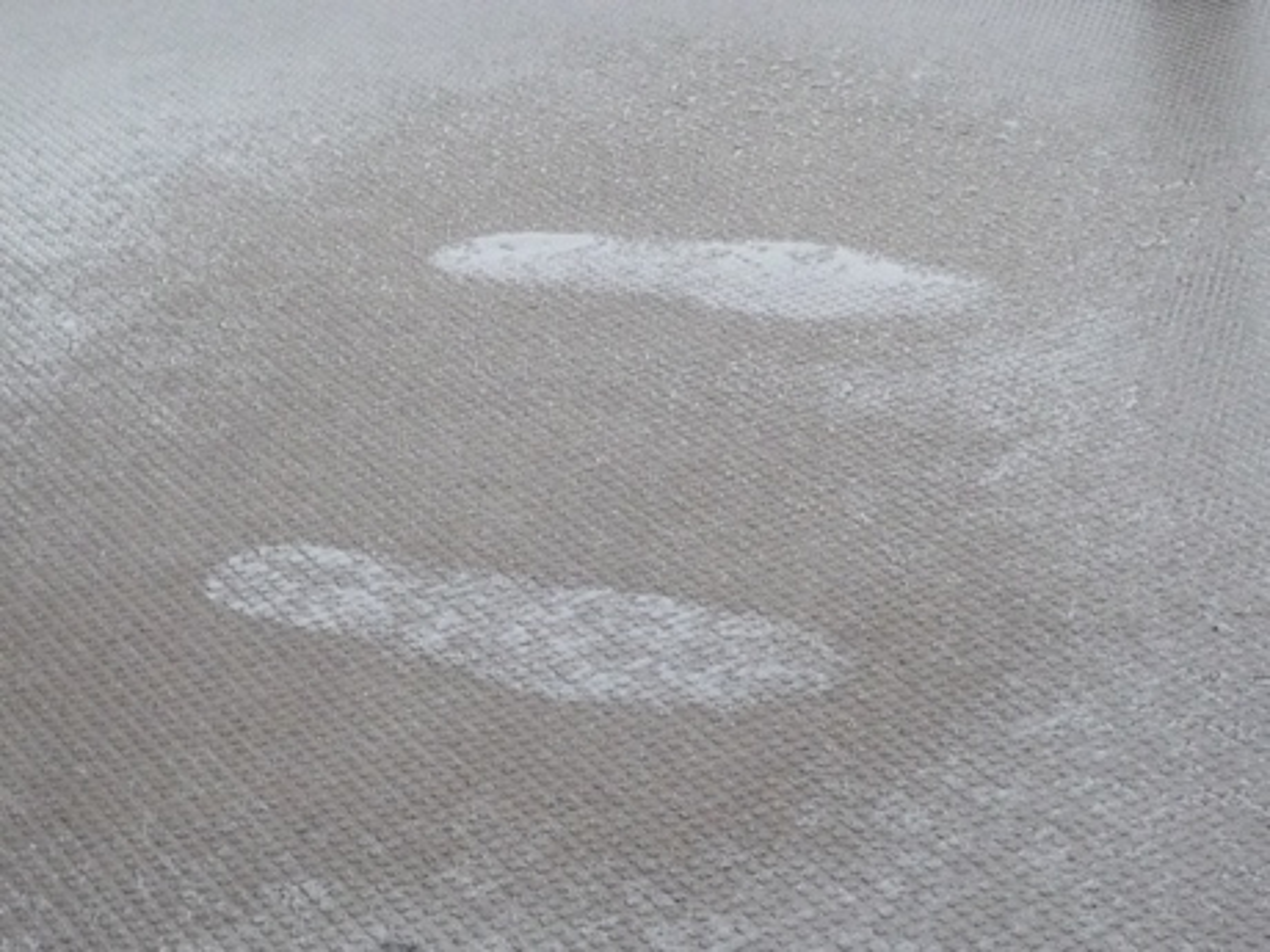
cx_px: 635
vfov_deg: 14.0
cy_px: 476
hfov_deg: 18.5
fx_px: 3889
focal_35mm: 106
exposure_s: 1/15
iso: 400
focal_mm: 10.4
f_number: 4.7
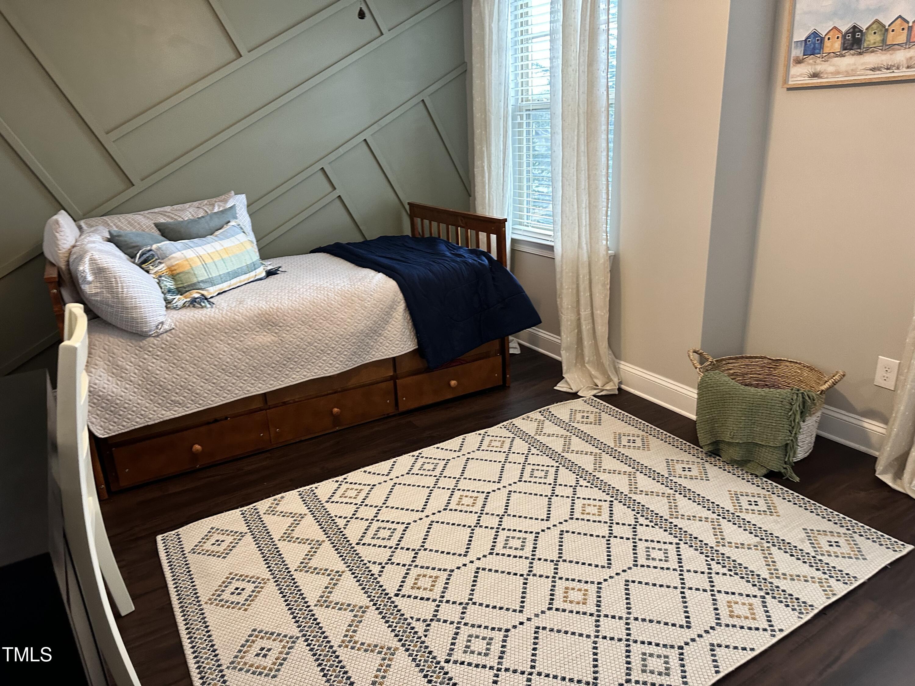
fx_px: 634
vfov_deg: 56.8
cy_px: 343
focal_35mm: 24
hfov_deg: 71.6
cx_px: 458
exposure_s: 1/60
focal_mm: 6.86
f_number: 1.78
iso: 400
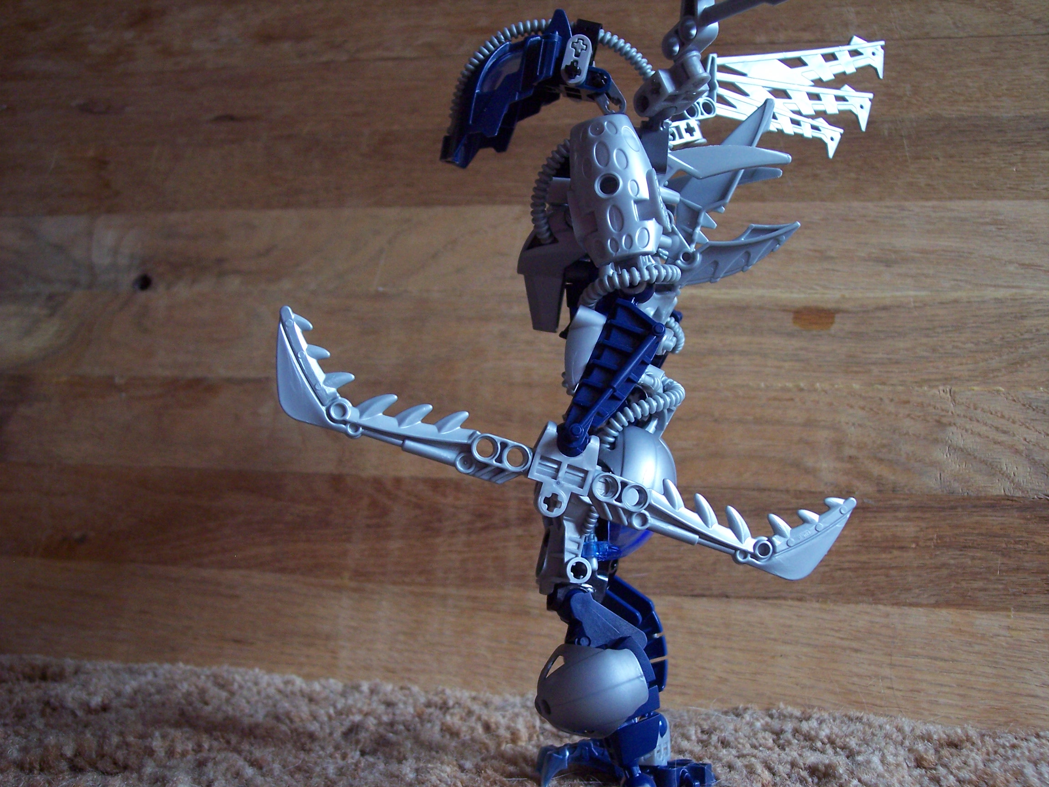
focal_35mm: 39
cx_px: 524
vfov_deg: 36.8
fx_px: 1182
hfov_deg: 47.9
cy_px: 394
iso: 200
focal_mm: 8
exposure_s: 1/8
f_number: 3.4
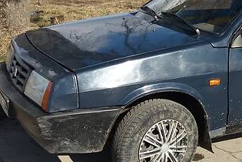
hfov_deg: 26.0
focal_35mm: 74
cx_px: 237
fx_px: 497
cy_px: 78
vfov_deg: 18.4
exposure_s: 1/1301
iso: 64
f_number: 1.9
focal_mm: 3.7
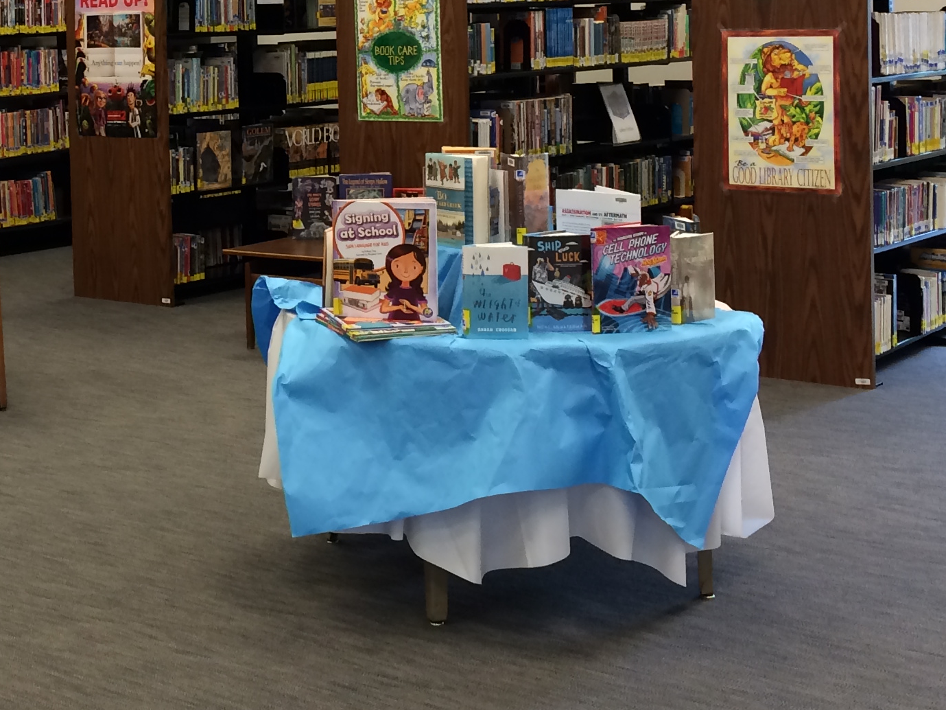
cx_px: 149
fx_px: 1940
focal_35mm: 71
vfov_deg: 20.3
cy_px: 86
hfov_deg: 26.7
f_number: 2.2
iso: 80
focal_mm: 4.12
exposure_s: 1/30
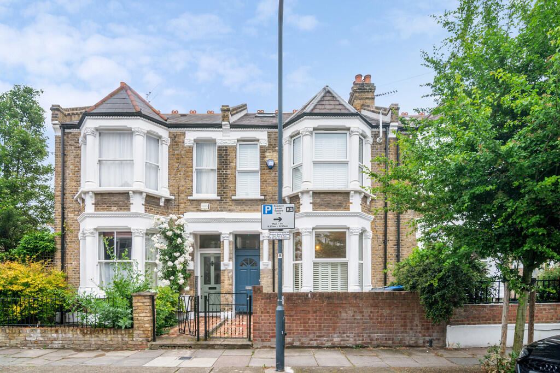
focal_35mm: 16
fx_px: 249
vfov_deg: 73.8
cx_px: 280
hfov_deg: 96.7
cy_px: 186
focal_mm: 16
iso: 1250
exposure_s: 1/25
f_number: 13
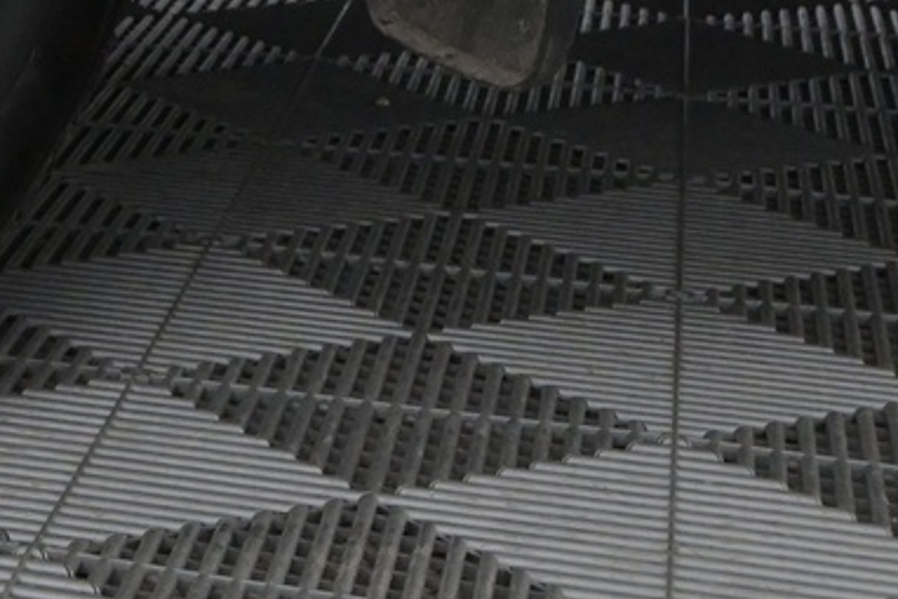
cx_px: -531
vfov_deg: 10.7
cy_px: -298
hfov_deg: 15.0
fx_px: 3096
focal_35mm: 124
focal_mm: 19.5
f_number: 5.6
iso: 2500
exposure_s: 1/100
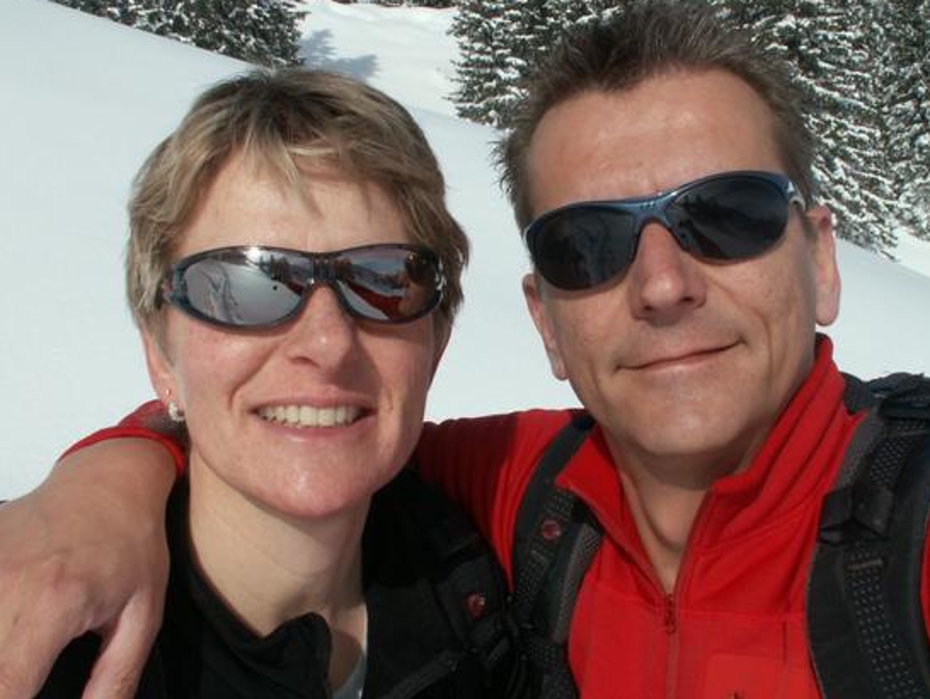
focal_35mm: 41
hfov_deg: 45.6
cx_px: 543
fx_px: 1102
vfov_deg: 35.1
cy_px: 319
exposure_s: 1/250
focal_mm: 5.86
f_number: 8
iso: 50
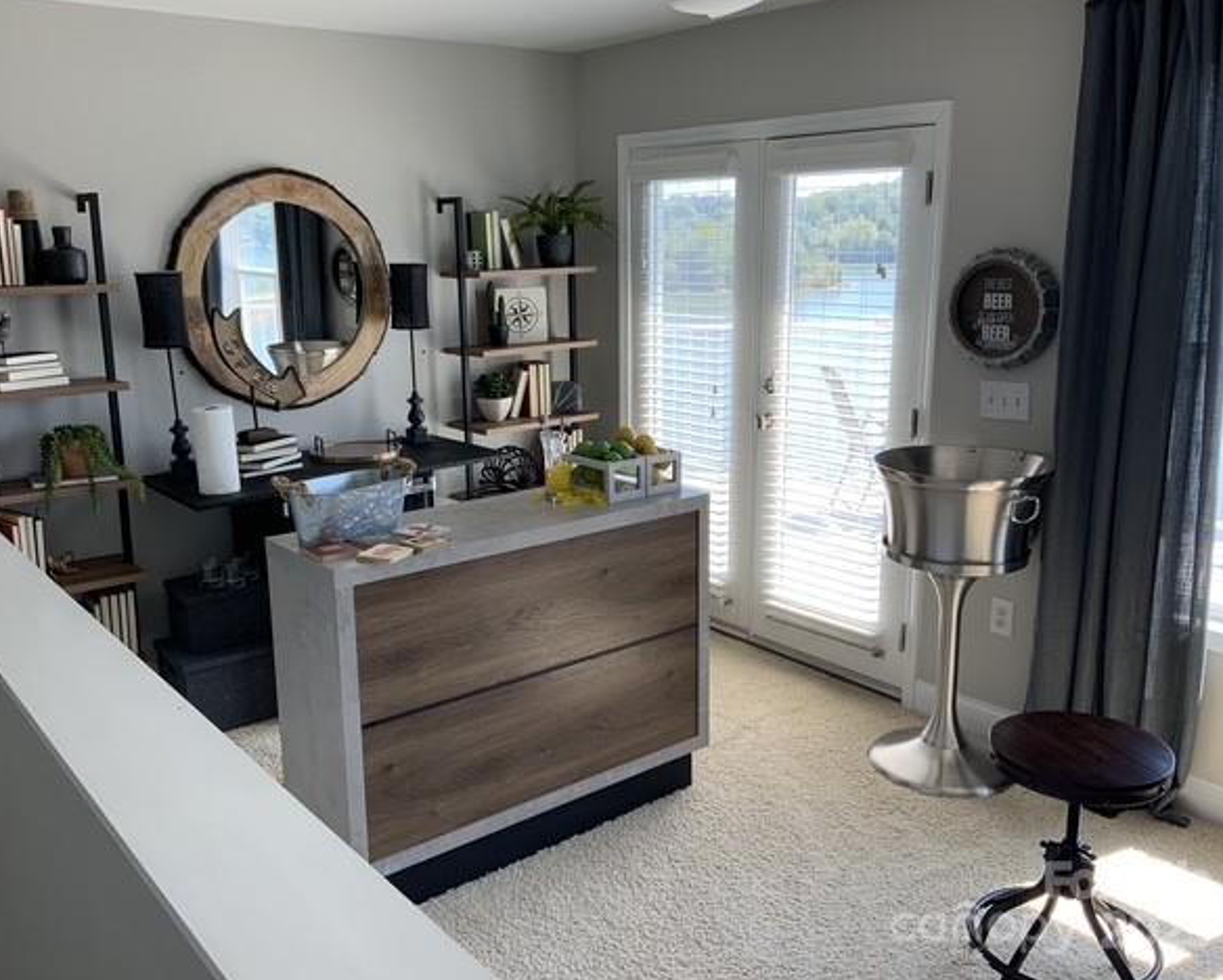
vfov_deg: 47.2
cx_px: 591
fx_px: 1123
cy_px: 482
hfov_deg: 57.1
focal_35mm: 31
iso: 25
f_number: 1.8
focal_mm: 3
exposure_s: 1/122
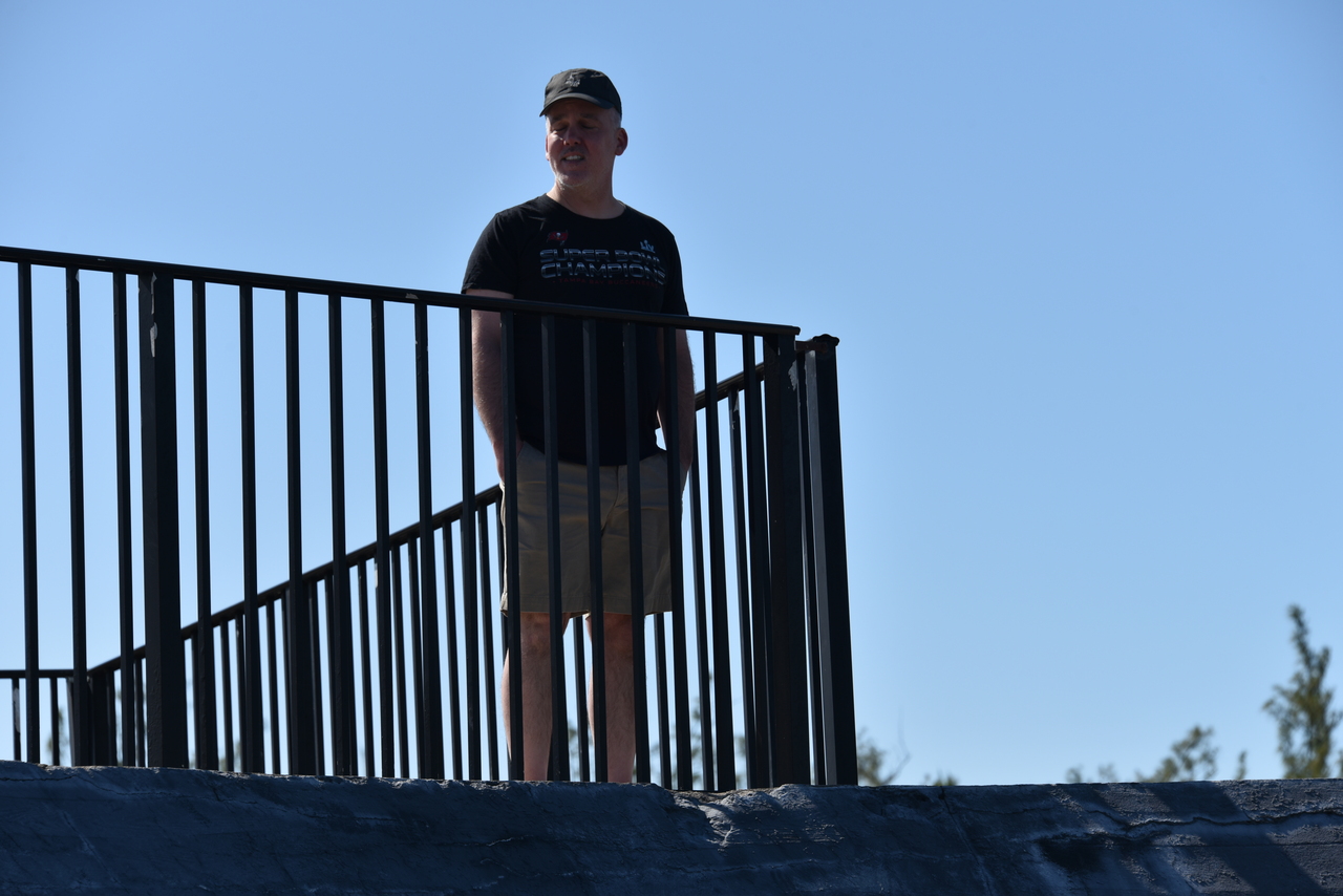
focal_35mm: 160
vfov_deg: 8.6
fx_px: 5970
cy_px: 448
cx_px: 672
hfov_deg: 12.8
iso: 100
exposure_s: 1/320
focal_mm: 160
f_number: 9
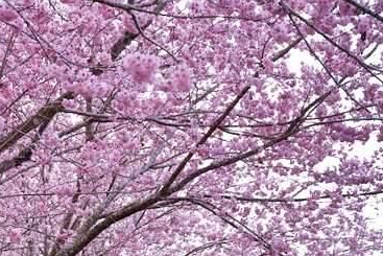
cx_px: 357
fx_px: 713
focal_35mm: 67
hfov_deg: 28.7
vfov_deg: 18.8
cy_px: 339
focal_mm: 24
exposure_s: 1/200
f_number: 8
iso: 500
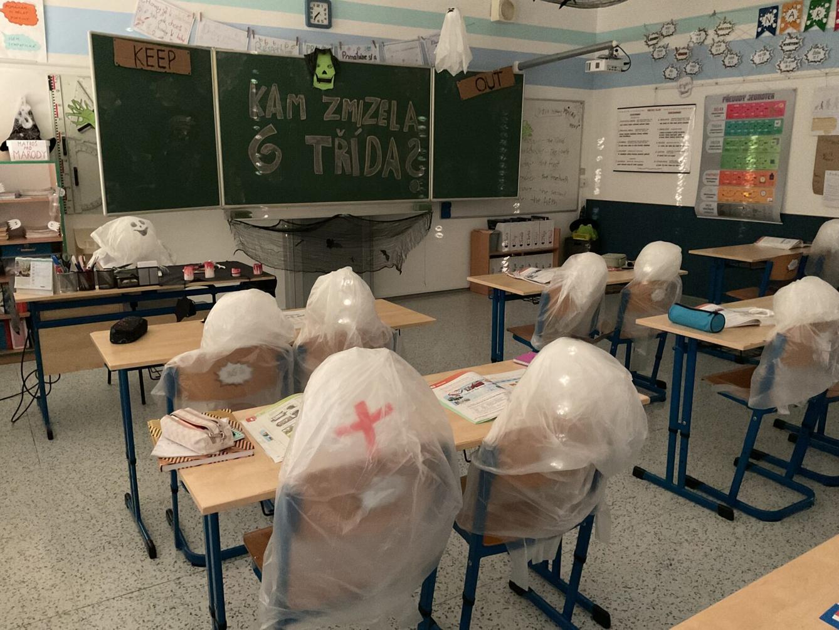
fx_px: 703
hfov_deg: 61.7
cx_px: 420
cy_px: 315
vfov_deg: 48.2
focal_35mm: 29
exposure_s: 1/25
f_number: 1.8
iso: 500
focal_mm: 3
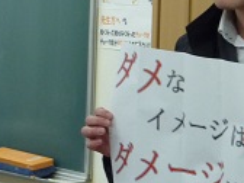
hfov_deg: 6.7
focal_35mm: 294
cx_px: 211
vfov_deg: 5.1
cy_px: 116
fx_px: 2072
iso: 250
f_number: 4.3
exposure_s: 1/40
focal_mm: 14.7
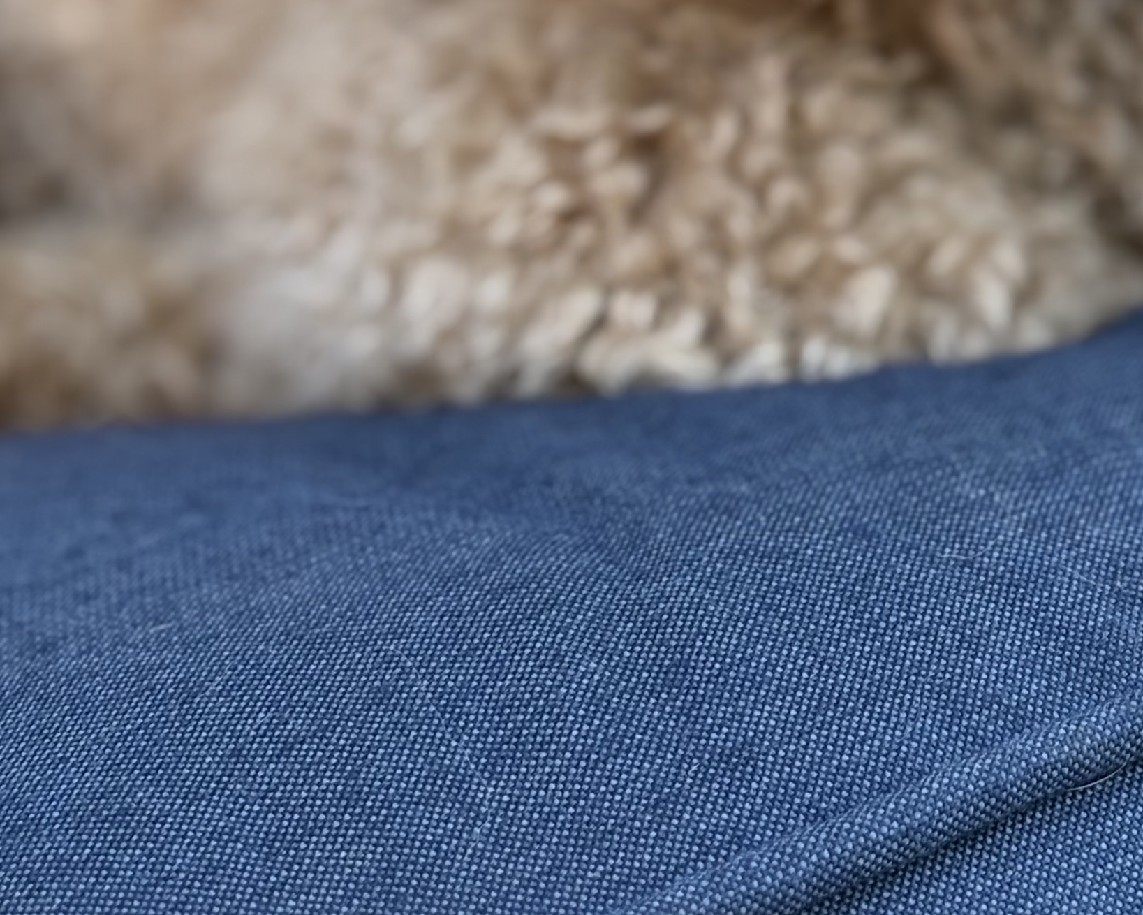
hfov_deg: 15.2
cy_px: -439
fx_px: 4229
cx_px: 1024
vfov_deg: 11.8
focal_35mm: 125
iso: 25
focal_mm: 5.96
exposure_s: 1/148
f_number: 1.6
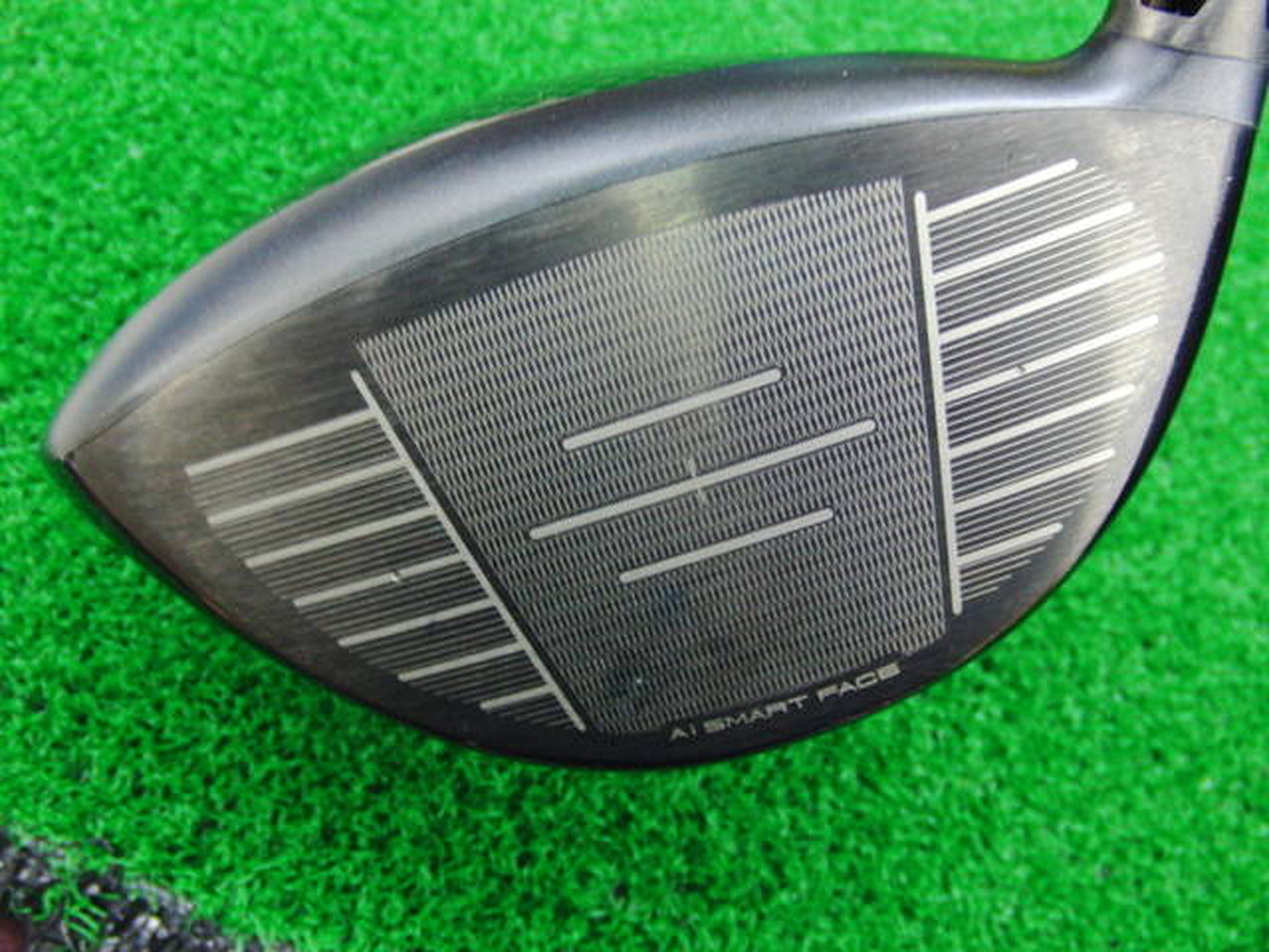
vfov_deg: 38.7
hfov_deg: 50.1
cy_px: 476
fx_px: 1356
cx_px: 634
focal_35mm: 37
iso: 400
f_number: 3.6
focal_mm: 6.42
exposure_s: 1/15
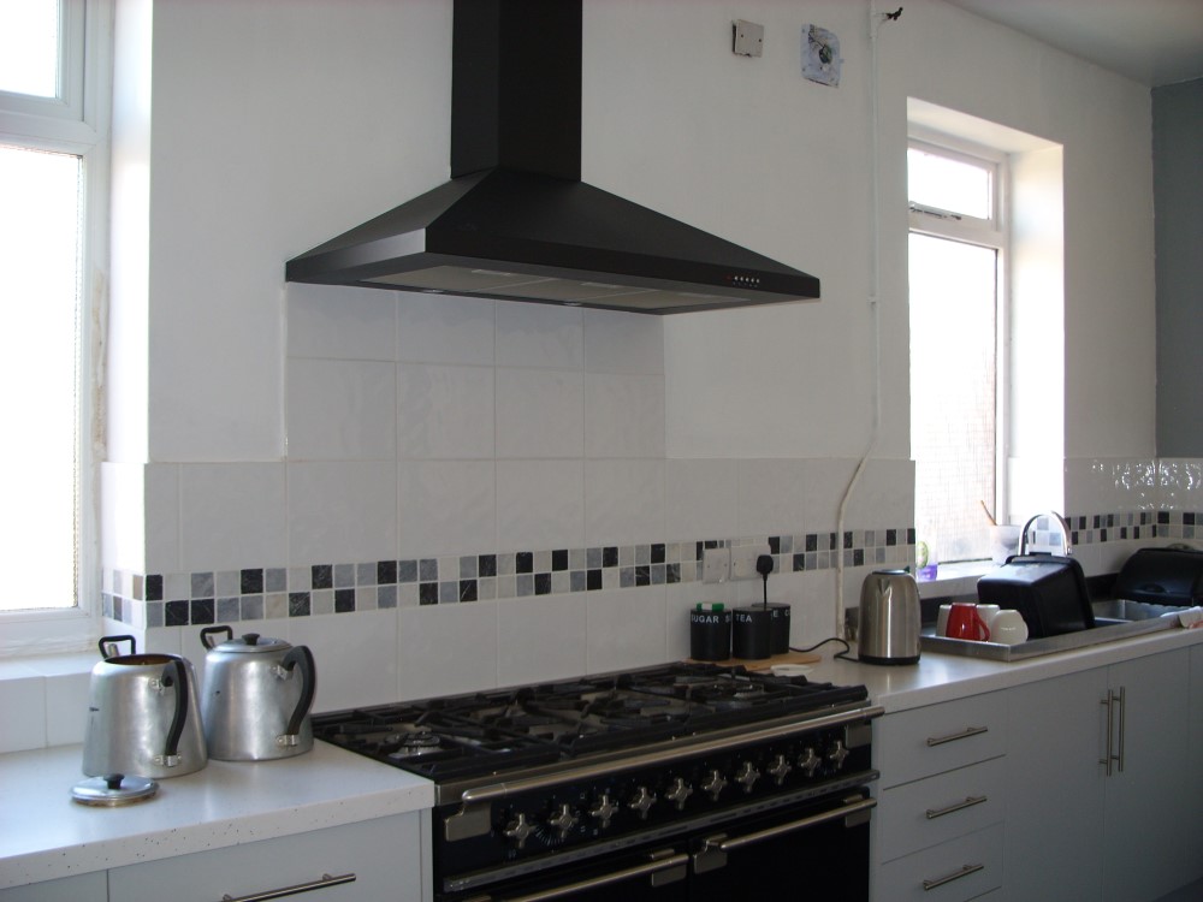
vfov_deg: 37.7
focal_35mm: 38
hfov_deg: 49.0
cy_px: 451
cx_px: 602
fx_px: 1321
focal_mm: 7.8
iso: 50
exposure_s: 1/30
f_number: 2.8
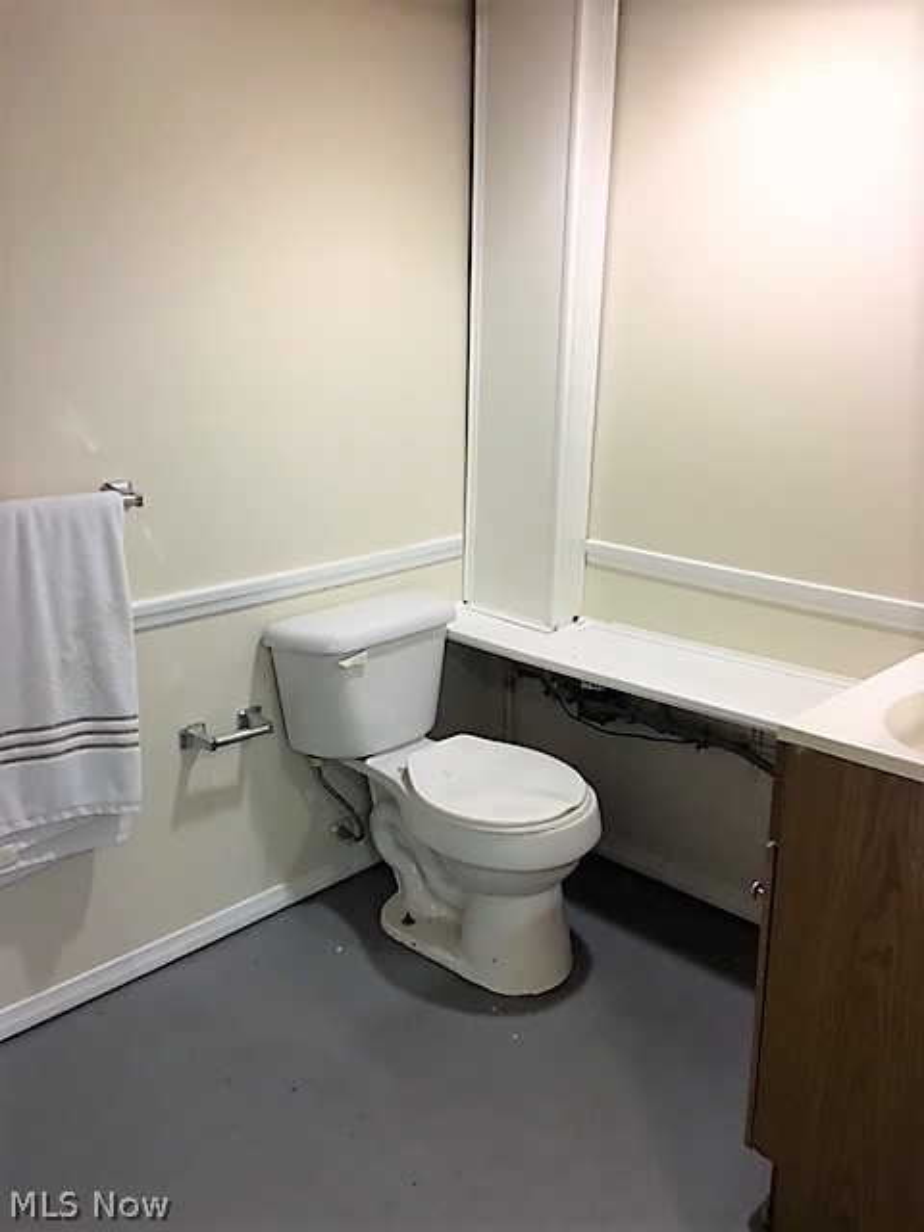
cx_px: 462
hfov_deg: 48.2
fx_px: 1032
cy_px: 616
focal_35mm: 29
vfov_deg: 61.7
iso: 64
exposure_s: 1/4
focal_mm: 4.15
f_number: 2.2
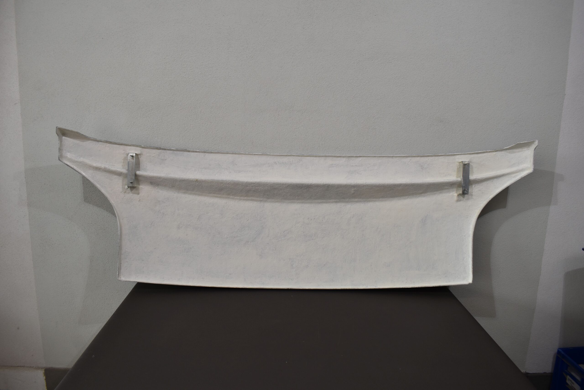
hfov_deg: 67.4
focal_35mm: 27
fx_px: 438
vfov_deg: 47.9
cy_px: 195
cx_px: 292
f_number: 5.6
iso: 360
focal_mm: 18
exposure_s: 1/250
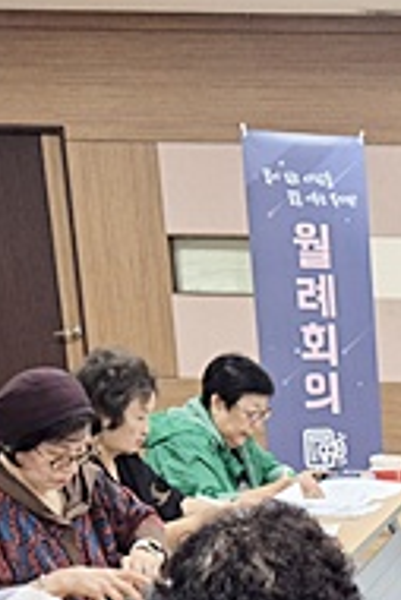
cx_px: 635
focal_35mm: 88
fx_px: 1468
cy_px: 731
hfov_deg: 14.3
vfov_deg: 21.4
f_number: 1.8
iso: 320
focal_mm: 5.4
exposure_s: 1/120
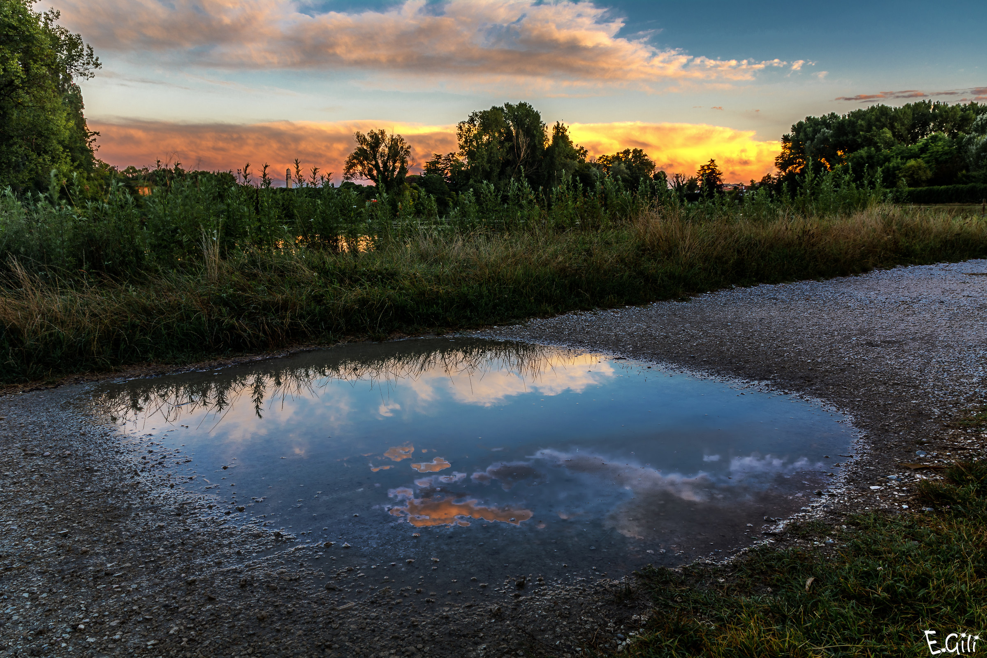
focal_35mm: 26
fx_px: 699
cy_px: 329
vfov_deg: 50.4
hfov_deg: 70.4
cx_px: 494
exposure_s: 1/6
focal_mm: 17
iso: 100
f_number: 13
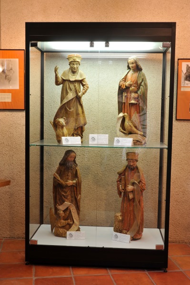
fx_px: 381
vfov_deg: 41.1
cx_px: 95
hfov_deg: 28.0
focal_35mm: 48
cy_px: 142
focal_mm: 48
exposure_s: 1/1.6
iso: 200
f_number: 18
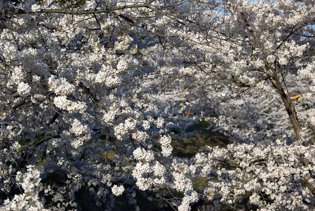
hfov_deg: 28.0
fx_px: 631
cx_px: 158
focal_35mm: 72
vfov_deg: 19.0
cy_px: 106
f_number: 5.6
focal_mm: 48
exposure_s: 1/750
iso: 100
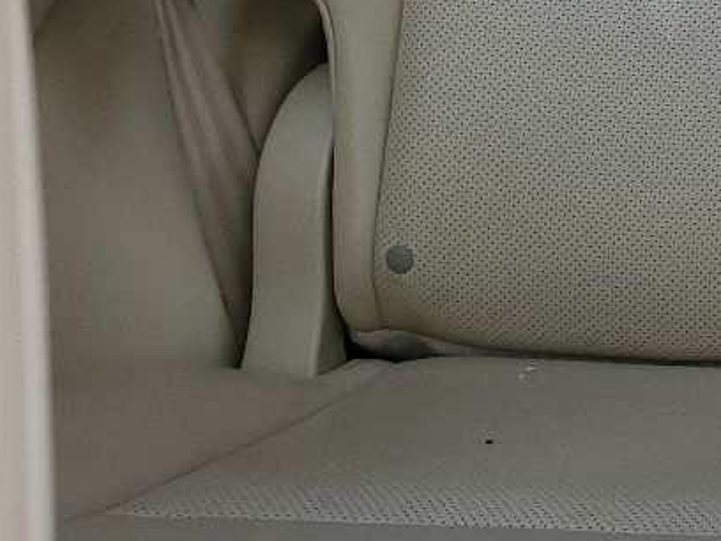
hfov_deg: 15.9
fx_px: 2125
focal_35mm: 102
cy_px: -136
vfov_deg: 14.0
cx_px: 1350
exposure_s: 1/147
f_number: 1.5
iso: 50
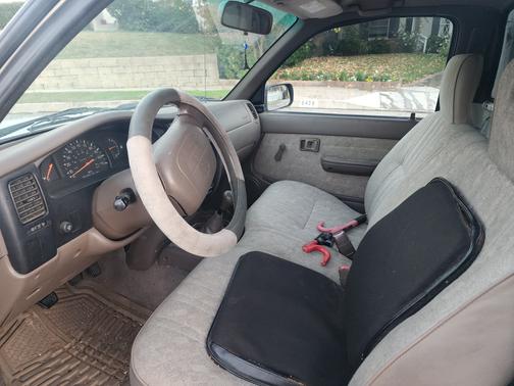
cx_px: 257
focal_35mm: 23
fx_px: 342
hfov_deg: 73.9
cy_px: 193
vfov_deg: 58.9
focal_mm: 6.4
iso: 800
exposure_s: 1/120
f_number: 1.8
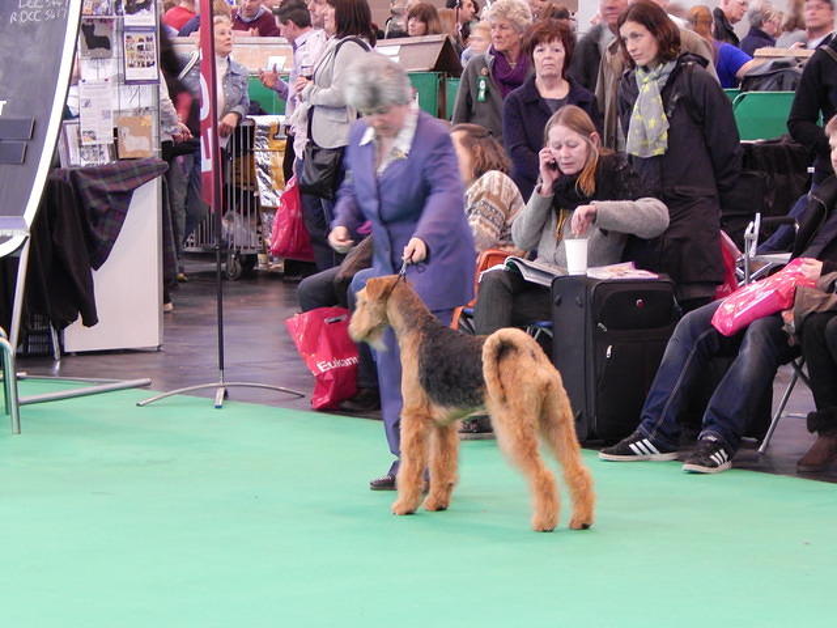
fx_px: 4449
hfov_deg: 10.7
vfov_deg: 8.1
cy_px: 314
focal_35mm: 184
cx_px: 418
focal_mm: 32.8
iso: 640
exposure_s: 1/15
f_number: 5.3
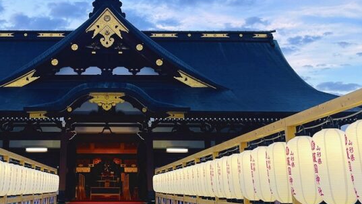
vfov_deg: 21.7
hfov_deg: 37.9
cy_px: 23
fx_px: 518
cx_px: 108
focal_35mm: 54
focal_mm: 4.2
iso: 32
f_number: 1.6
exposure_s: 1/151
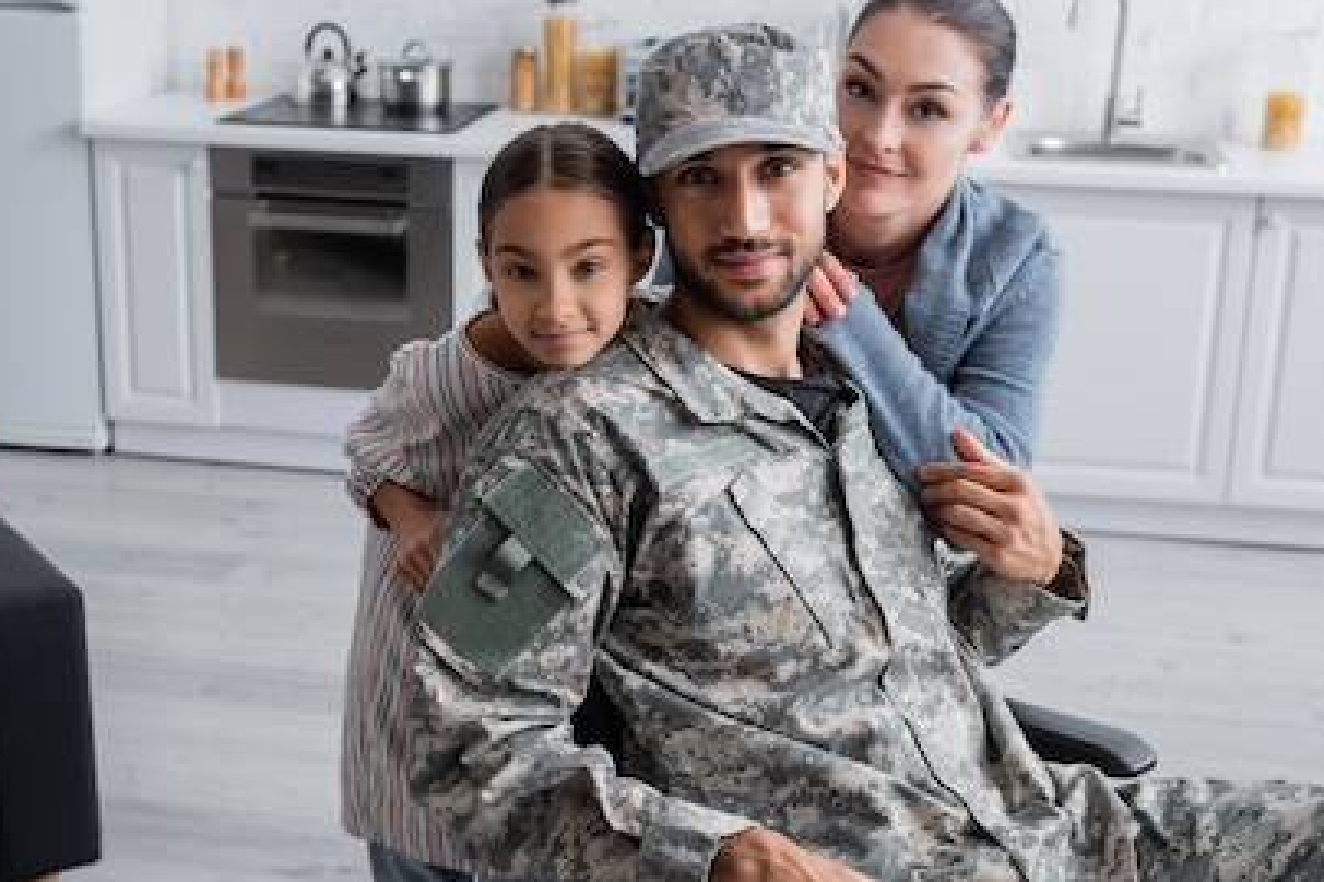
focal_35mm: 52
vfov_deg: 26.0
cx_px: 574
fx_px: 1912
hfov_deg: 38.1
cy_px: 466
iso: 100
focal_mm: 35
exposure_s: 1/200
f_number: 4
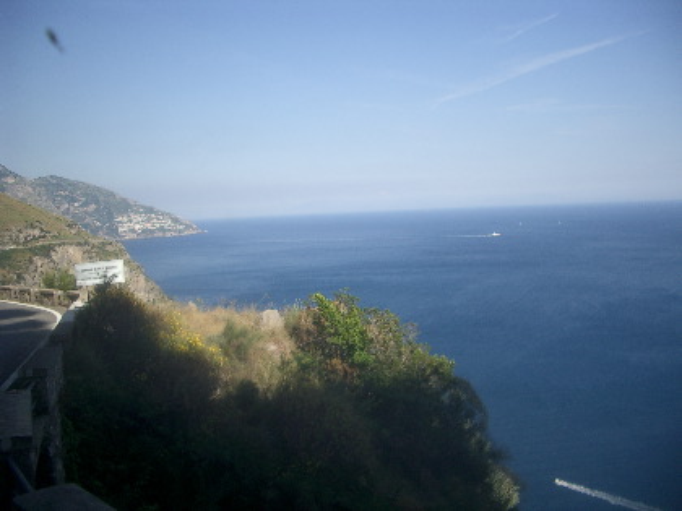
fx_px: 690
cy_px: 256
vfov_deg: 40.7
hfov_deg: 52.6
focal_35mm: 35
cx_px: 341
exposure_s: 1/500
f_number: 2.6
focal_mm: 5.8
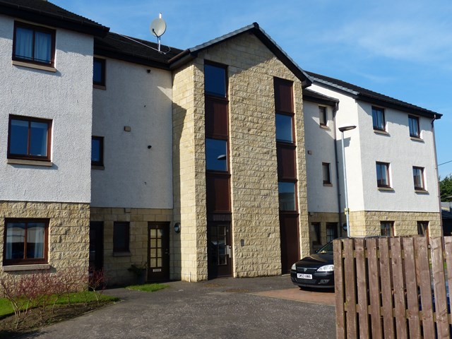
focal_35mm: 36
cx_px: 226
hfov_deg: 51.4
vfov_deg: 39.7
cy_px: 170
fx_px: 470
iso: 100
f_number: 4
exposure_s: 1/1000
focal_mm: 6.4
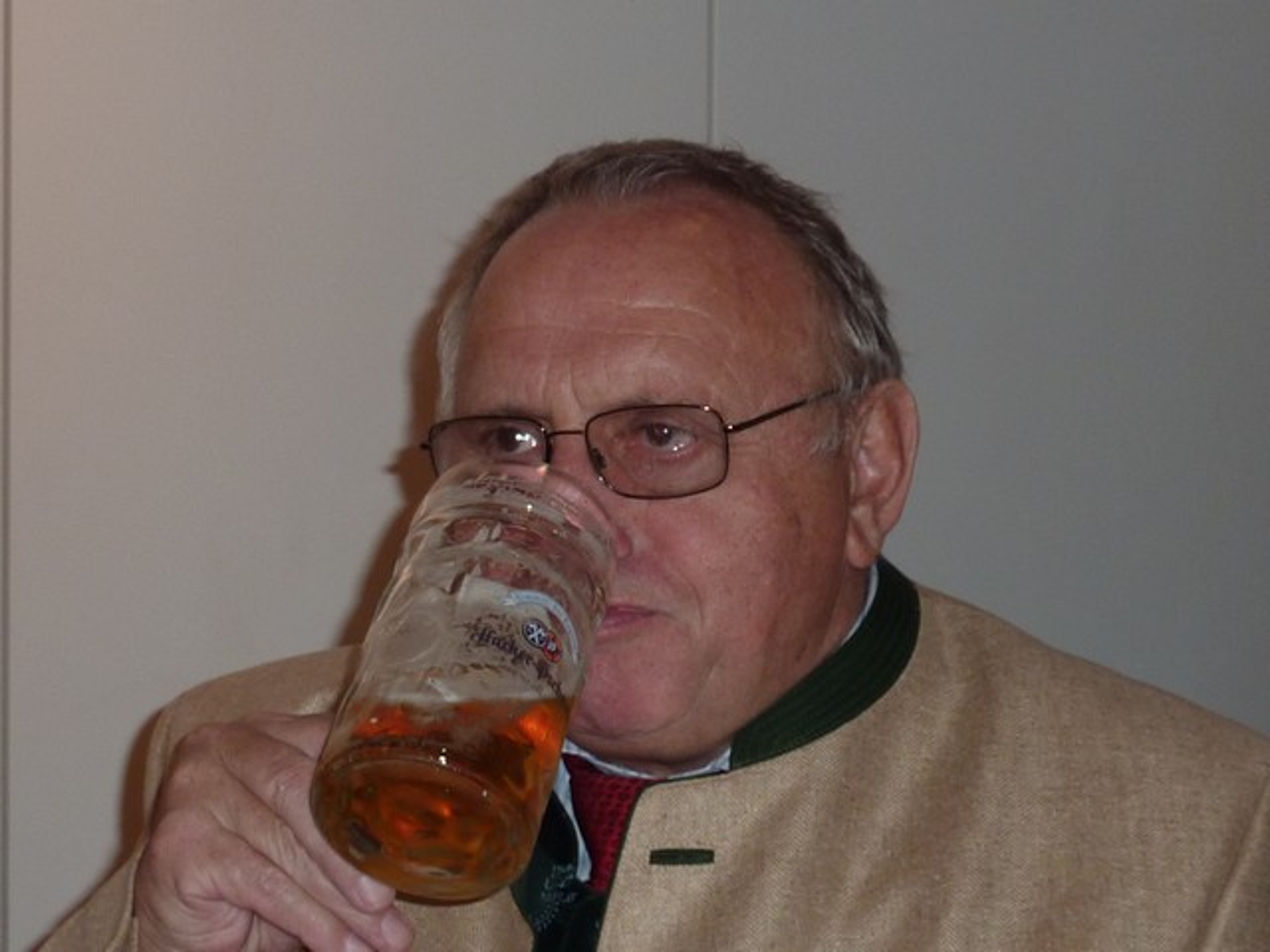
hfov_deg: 18.5
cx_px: 635
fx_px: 3889
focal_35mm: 106
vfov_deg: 14.0
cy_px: 476
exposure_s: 1/30
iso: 125
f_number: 3.9
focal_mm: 9.7
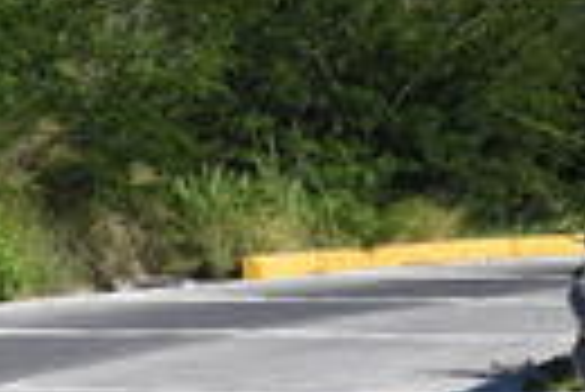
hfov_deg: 5.4
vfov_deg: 3.6
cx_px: -153
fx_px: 6214
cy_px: -27
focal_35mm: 382
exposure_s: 1/1250
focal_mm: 66
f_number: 6.3
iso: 250
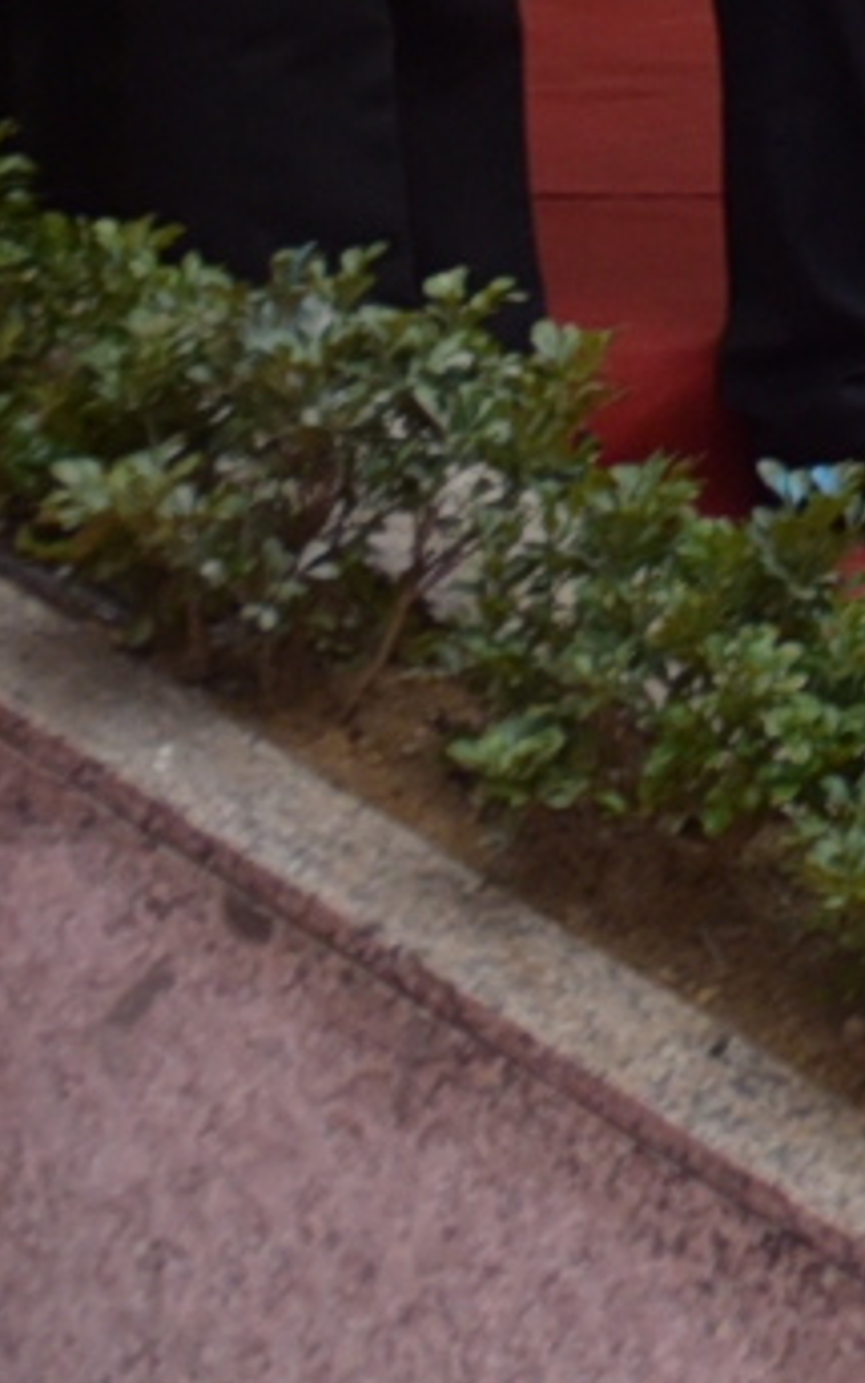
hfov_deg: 5.3
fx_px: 8072
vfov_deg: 9.0
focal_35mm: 214
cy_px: -1761
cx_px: 3701
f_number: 2.8
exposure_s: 1/800
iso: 800
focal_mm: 24
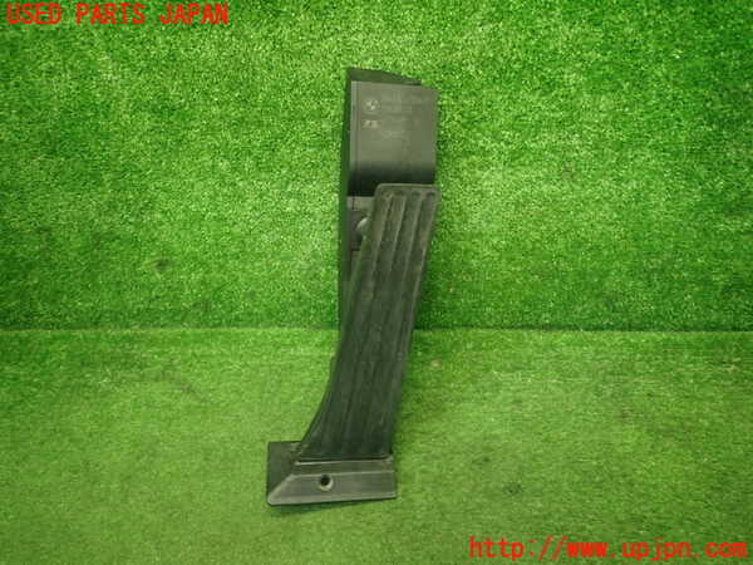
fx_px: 544
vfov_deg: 54.9
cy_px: 282
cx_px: 376
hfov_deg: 69.4
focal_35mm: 25
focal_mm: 4.5
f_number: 2
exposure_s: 1/40
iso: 200
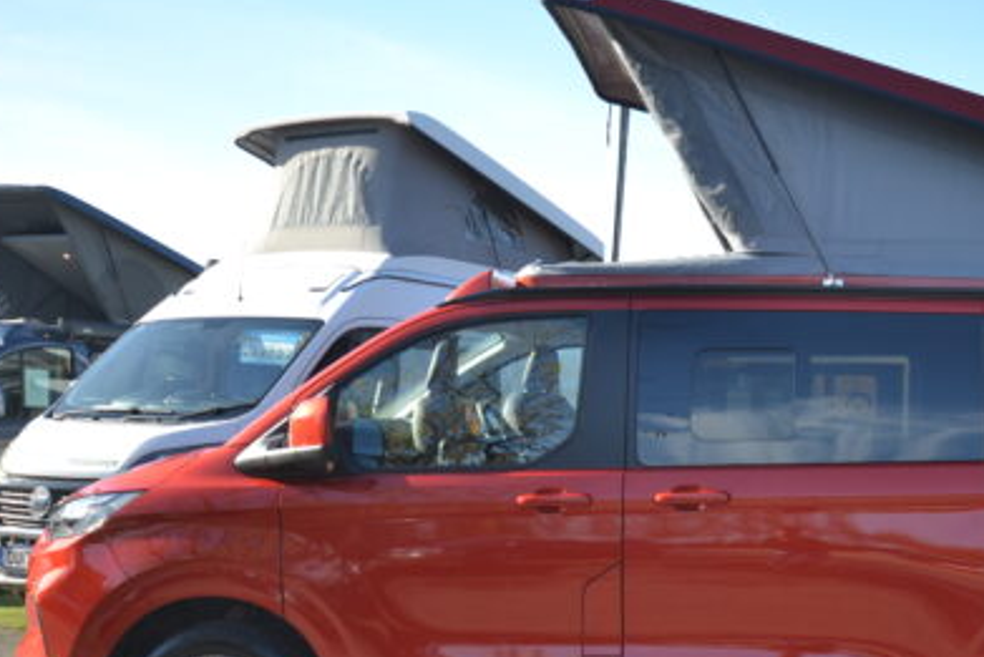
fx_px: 1340
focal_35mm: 49
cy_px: 466
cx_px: 726
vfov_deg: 27.3
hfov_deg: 39.4
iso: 100
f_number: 5.6
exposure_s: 1/125
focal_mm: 20
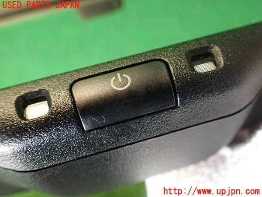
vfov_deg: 44.2
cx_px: 131
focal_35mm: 32
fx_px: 242
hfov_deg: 56.8
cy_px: 98
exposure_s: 1/30
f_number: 2.4
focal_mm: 5.79
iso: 250
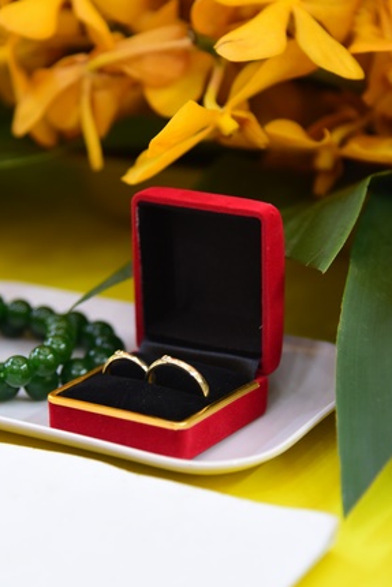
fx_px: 2268
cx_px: 126
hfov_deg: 9.9
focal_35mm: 139
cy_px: 294
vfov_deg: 14.8
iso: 1250
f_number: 4
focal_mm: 92
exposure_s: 1/30
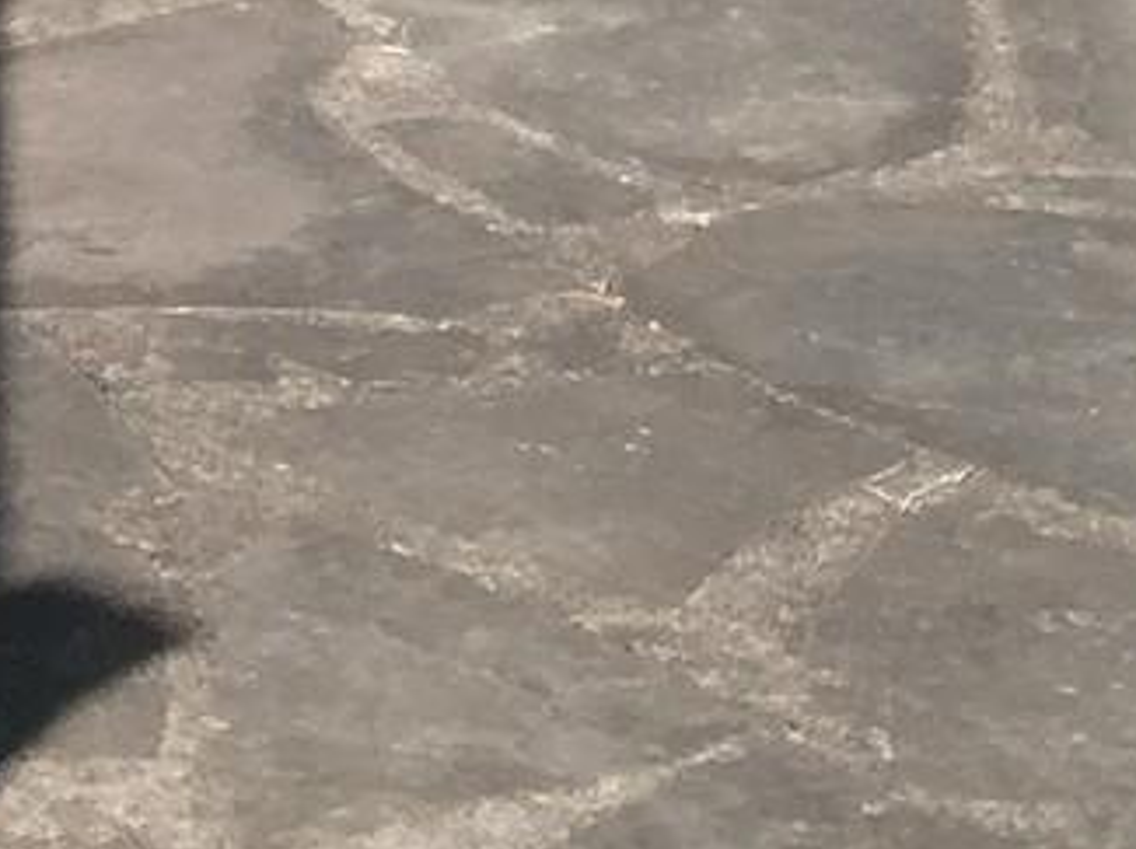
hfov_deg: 10.6
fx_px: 5999
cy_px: -1408
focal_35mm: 183
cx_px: 1353
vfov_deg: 7.4
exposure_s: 1/920
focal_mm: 4.15
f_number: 2.2
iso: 32
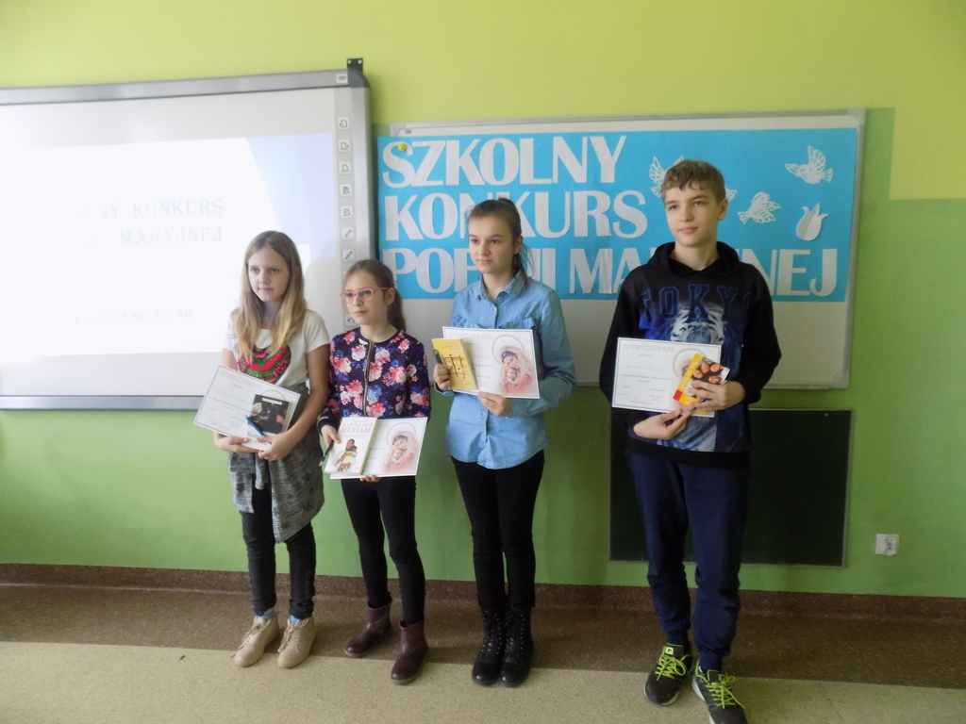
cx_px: 483
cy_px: 362
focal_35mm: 23
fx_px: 642
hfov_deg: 73.9
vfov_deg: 58.9
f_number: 3.1
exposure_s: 1/30
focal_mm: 4
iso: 280
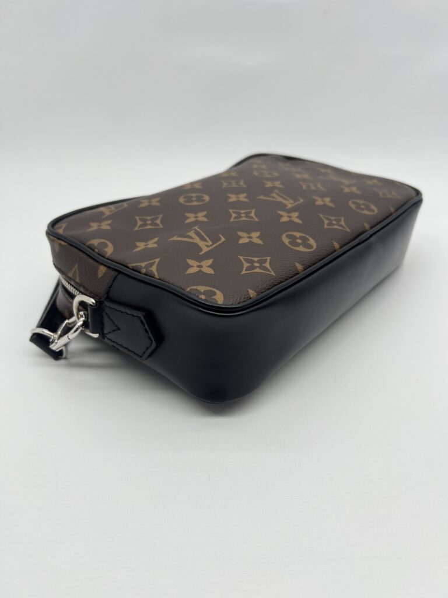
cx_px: 224
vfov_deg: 67.3
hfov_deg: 53.1
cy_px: 299
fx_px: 449
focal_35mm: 26
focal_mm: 5.7
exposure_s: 1/341
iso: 50
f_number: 1.5
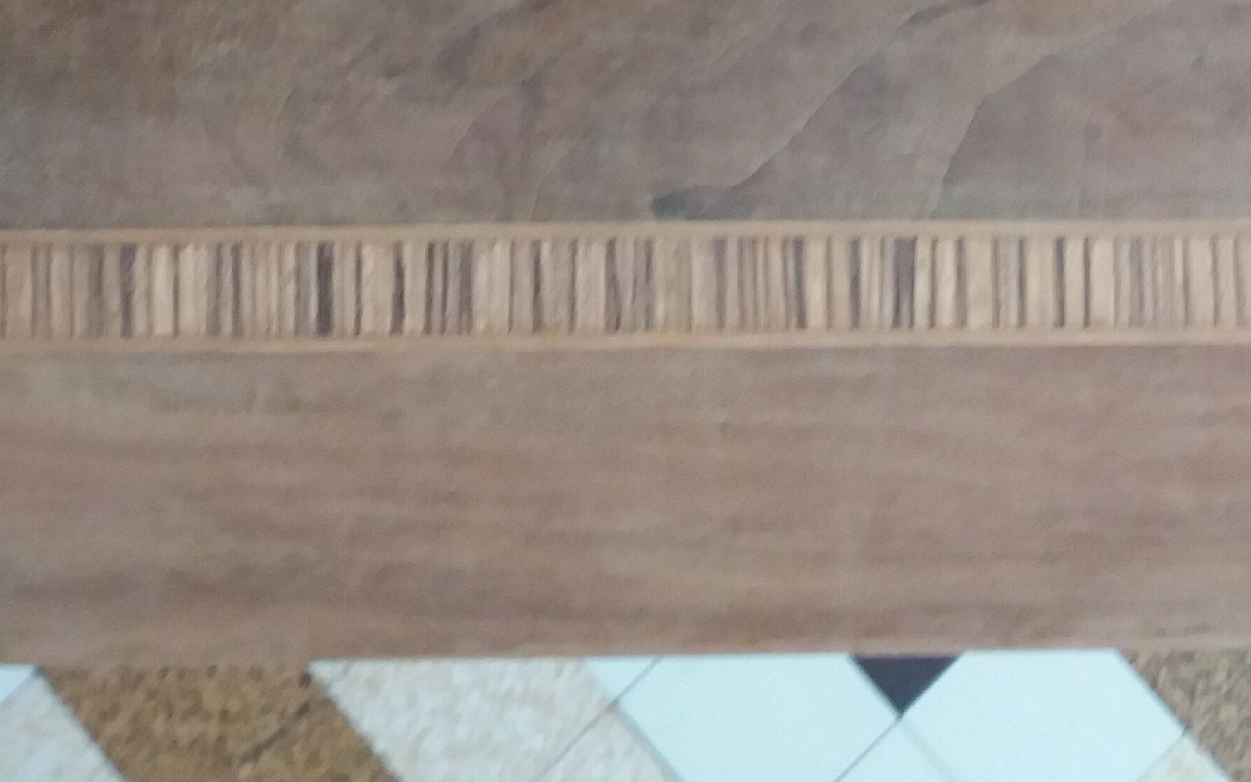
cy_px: -554
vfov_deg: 16.3
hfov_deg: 29.8
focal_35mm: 69
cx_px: 637
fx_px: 2352
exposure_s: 1/33
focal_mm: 3.7
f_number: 1.9
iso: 160
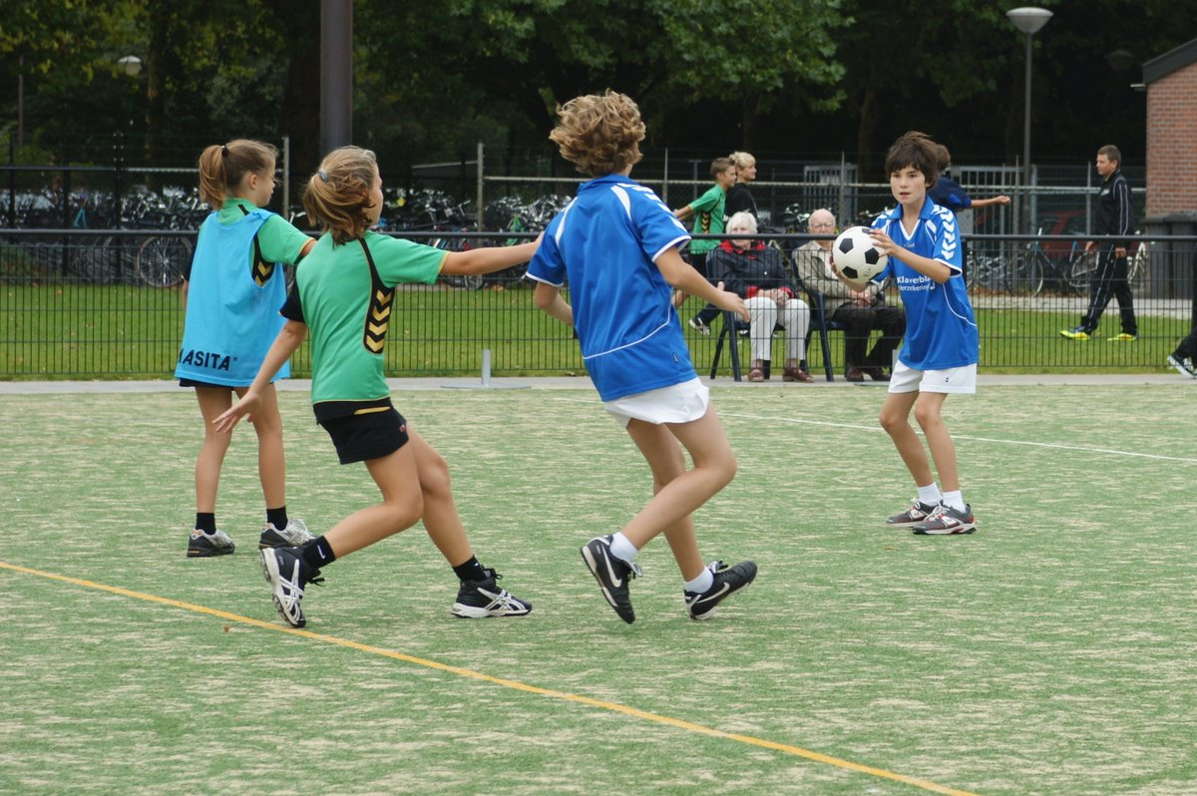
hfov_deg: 19.5
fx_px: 3488
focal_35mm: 105
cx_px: 598
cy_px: 398
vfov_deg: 13.0
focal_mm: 70
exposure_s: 1/400
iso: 200
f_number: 5
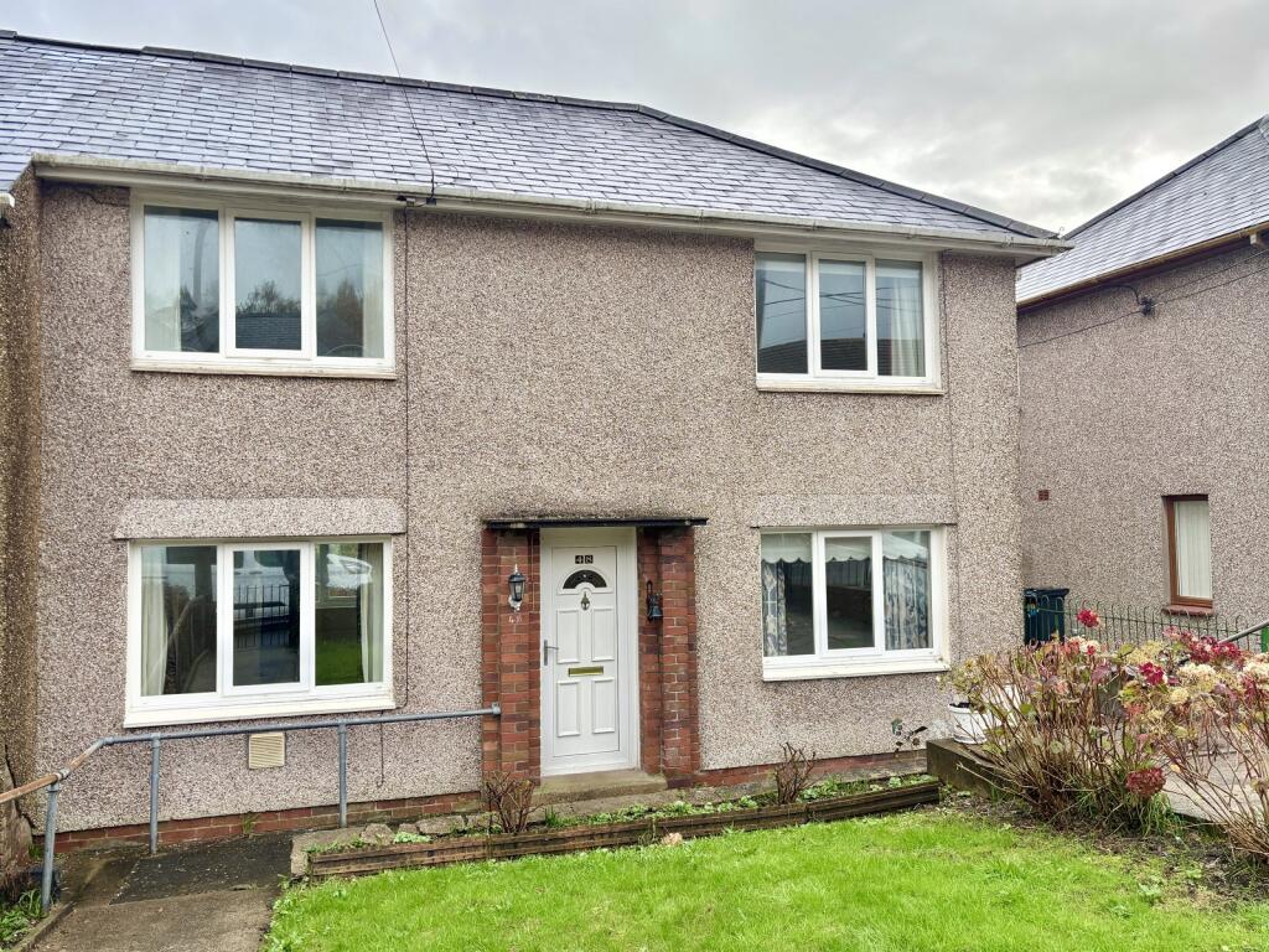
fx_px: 953
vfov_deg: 53.1
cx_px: 634
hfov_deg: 67.3
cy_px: 476
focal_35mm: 26
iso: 50
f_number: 1.6
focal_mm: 5.96
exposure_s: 1/818
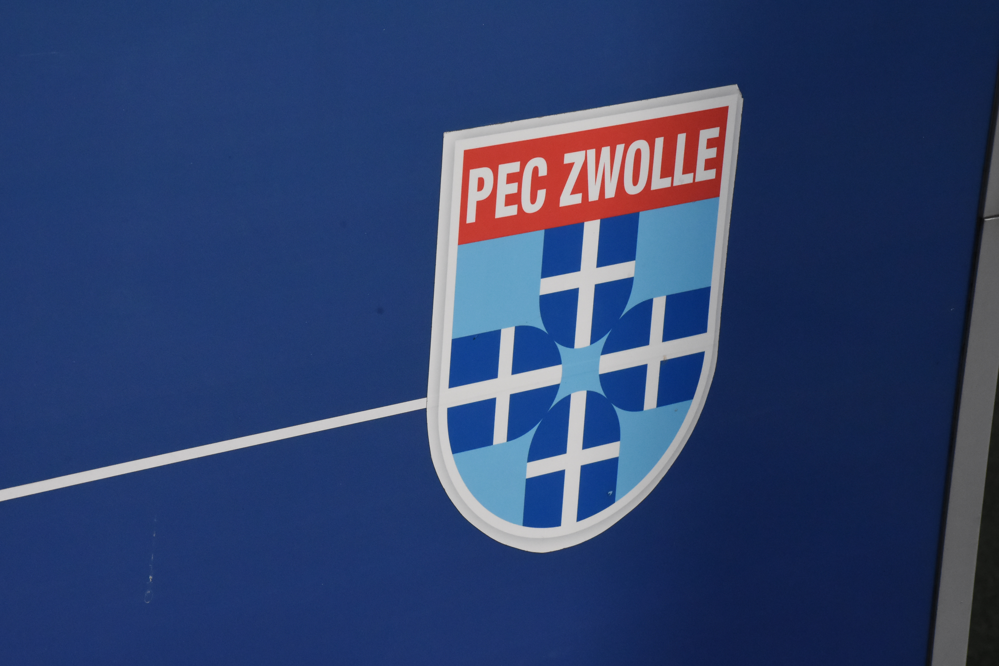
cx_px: 500
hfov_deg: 16.1
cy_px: 333
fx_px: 3539
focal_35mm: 128
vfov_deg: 10.8
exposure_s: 1/2500
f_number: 13
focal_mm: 85
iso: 3200
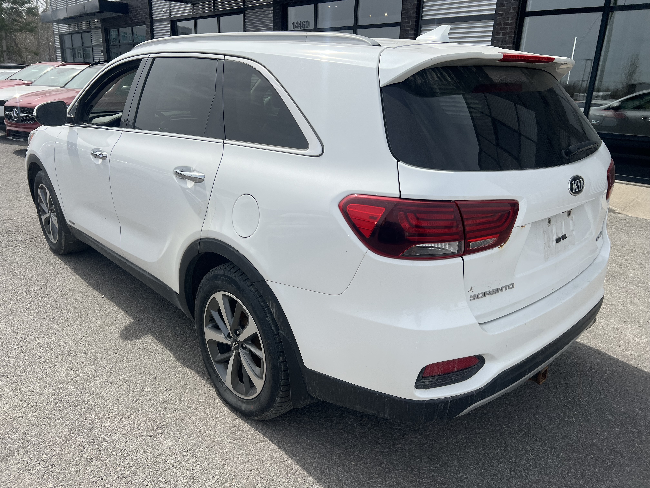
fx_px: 488
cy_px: 244
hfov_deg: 67.3
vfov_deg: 53.1
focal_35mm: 26
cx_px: 325
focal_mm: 5.7
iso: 50
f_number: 1.5
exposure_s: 1/5587
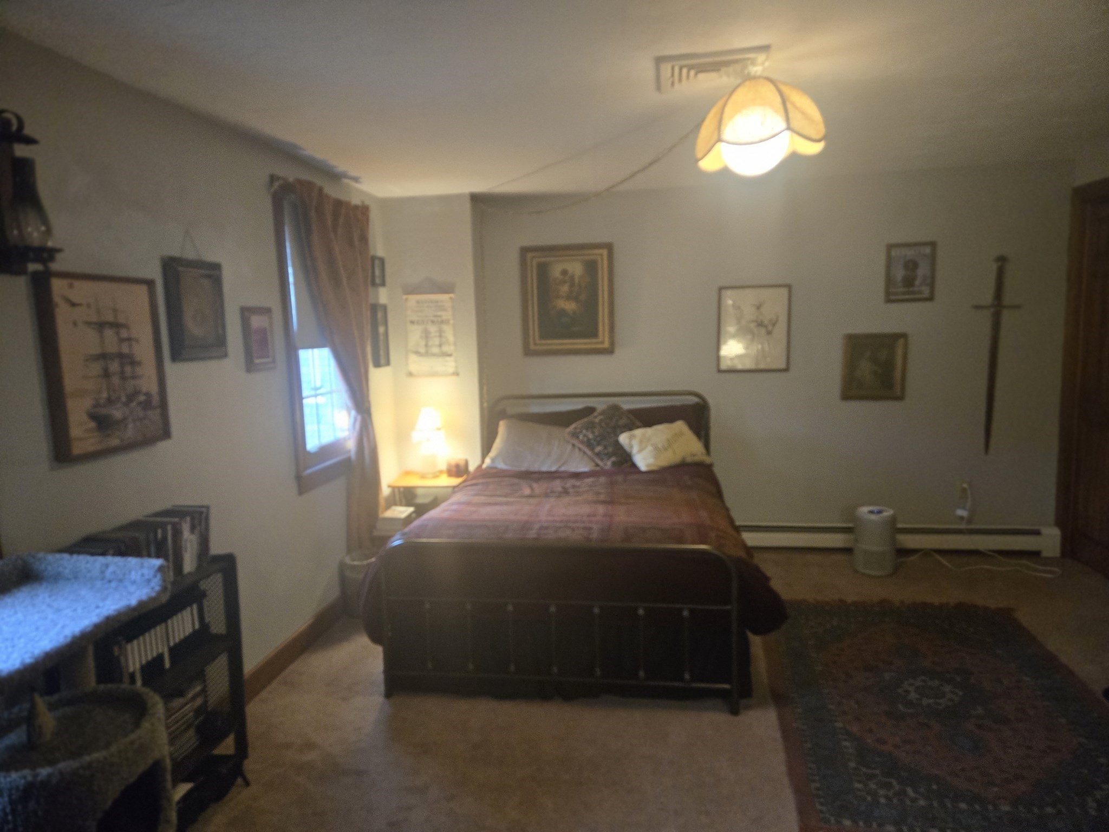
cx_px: 554
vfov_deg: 58.9
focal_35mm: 23
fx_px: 737
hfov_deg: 73.9
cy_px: 416
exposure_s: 1/120
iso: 1000
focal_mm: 5.4
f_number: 1.8
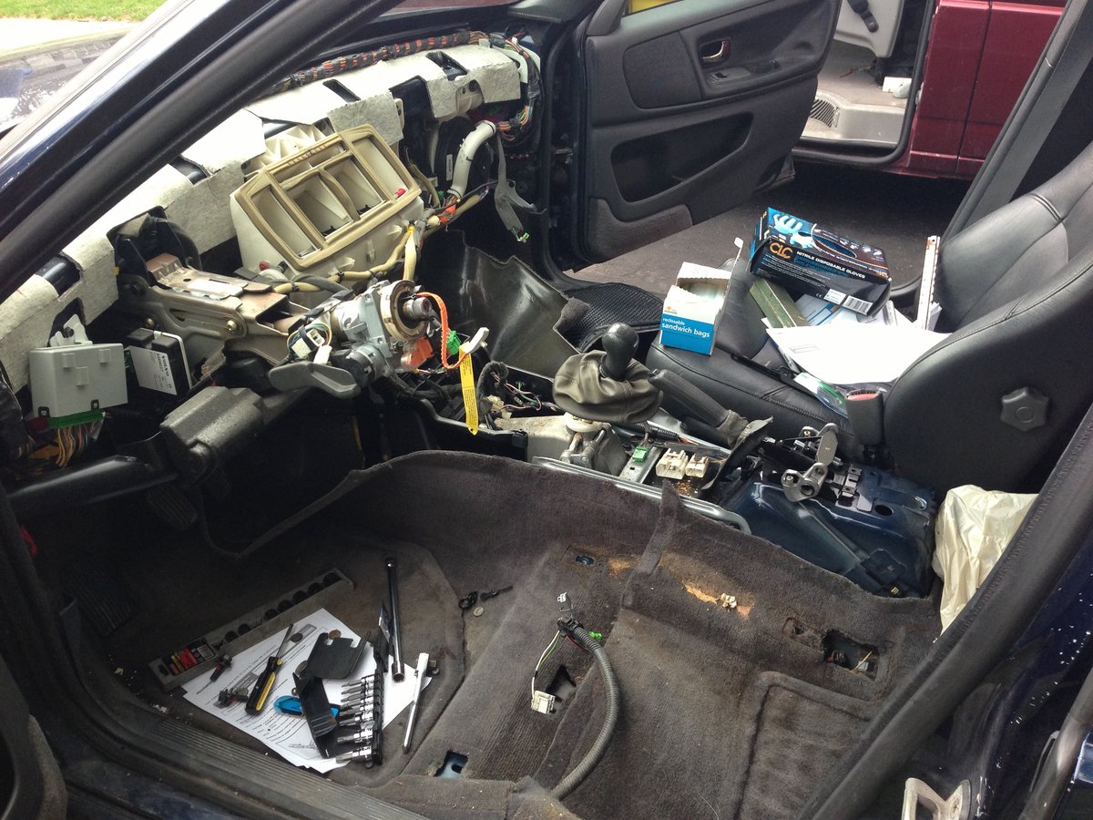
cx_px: 546
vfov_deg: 42.9
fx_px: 1042
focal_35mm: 33
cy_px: 410
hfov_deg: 55.4
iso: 100
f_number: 2.4
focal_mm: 4.13
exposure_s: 1/120
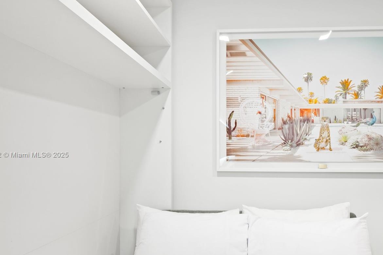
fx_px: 319
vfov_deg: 43.3
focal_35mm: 30
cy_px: 155
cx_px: 225
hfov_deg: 61.6
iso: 200
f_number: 8
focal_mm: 22
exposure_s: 1/5
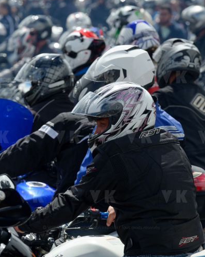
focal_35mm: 317
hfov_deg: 4.9
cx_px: 102
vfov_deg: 6.1
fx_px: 2399
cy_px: 149
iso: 200
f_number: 6.3
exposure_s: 1/1000
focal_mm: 185
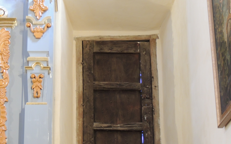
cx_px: 115
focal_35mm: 107
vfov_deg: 12.2
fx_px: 674
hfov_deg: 19.5
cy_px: 84
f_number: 4.1
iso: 720
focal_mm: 17.8
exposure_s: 1/25
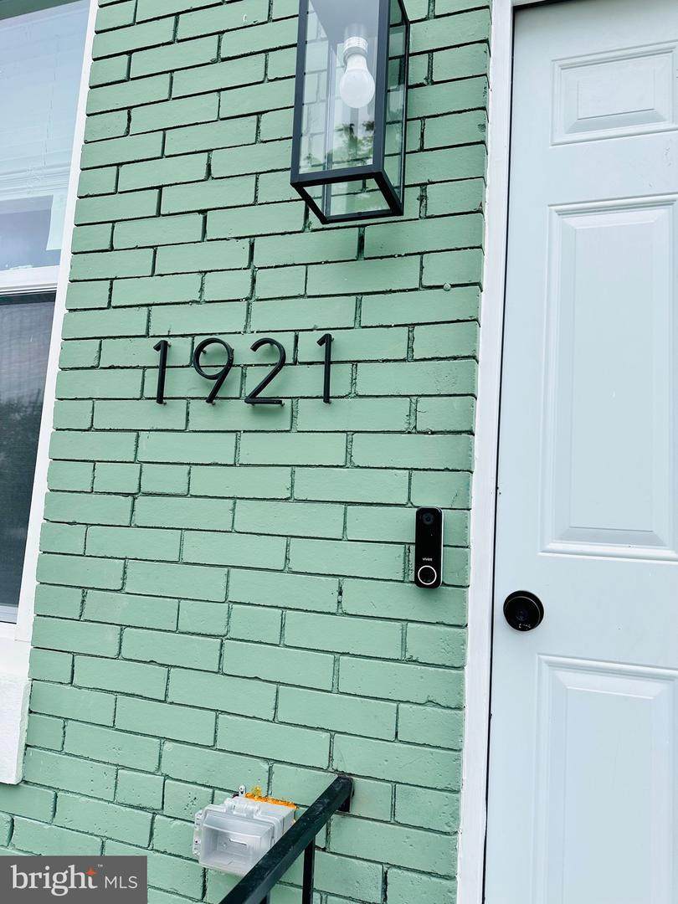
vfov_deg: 71.6
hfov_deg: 56.8
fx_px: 627
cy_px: 452
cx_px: 339
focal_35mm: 24
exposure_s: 1/1083
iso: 80
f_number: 1.78
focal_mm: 6.86
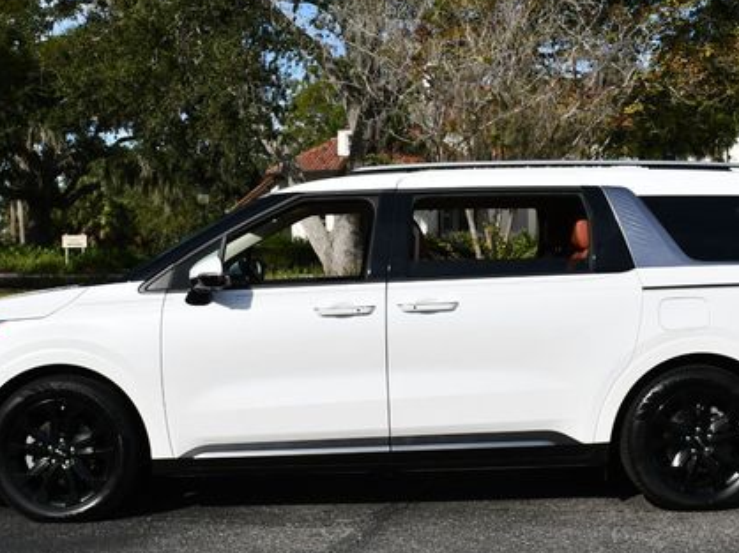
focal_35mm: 59
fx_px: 1259
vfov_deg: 24.8
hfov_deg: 32.7
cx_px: 378
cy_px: 237
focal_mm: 20
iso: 100
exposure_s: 1/320
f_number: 9
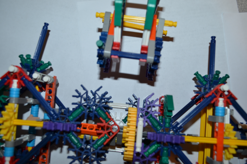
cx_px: 124
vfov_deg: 39.8
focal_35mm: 33
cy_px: 82
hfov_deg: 57.3
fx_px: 226
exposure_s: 1/30
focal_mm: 22
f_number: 5.6
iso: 200
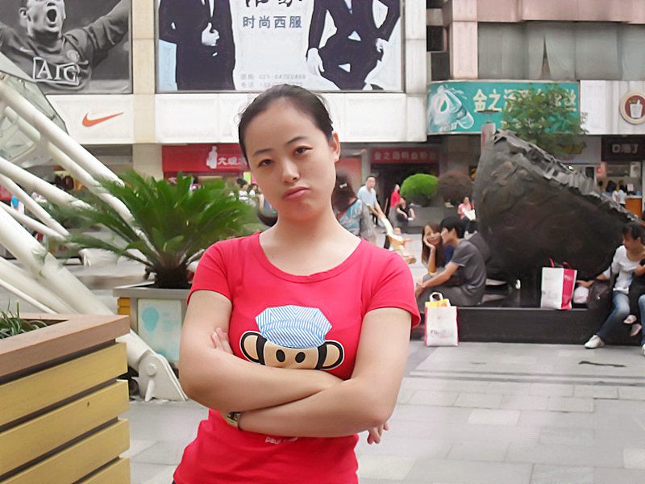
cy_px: 242
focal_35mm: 57
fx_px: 1062
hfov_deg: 33.8
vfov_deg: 25.7
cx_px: 322
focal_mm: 10.1
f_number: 4.3
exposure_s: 1/60
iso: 200
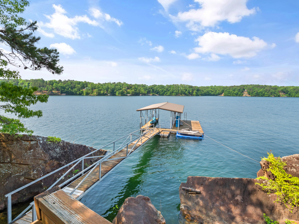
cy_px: 112
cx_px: 150
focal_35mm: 16
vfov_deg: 78.1
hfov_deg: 94.5
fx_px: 138
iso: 200
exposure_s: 1/160
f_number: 5.6
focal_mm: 8
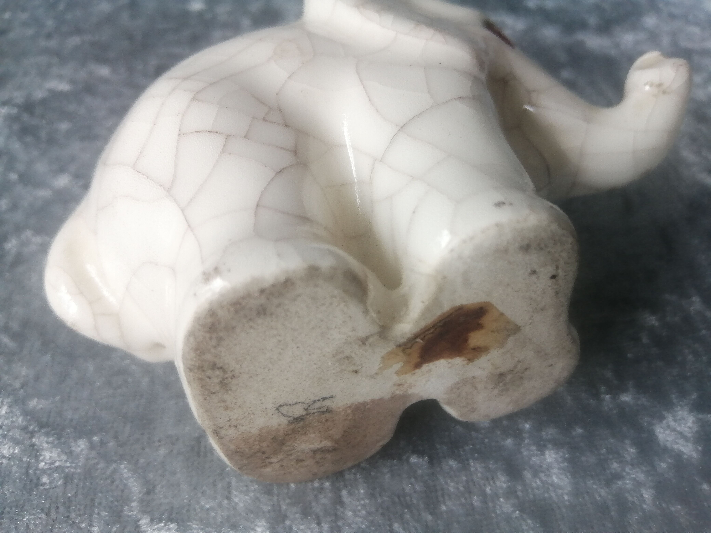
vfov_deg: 53.1
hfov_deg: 67.3
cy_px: 266
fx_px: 534
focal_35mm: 26
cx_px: 356
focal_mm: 3.6
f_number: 1.8
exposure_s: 1/100
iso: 64
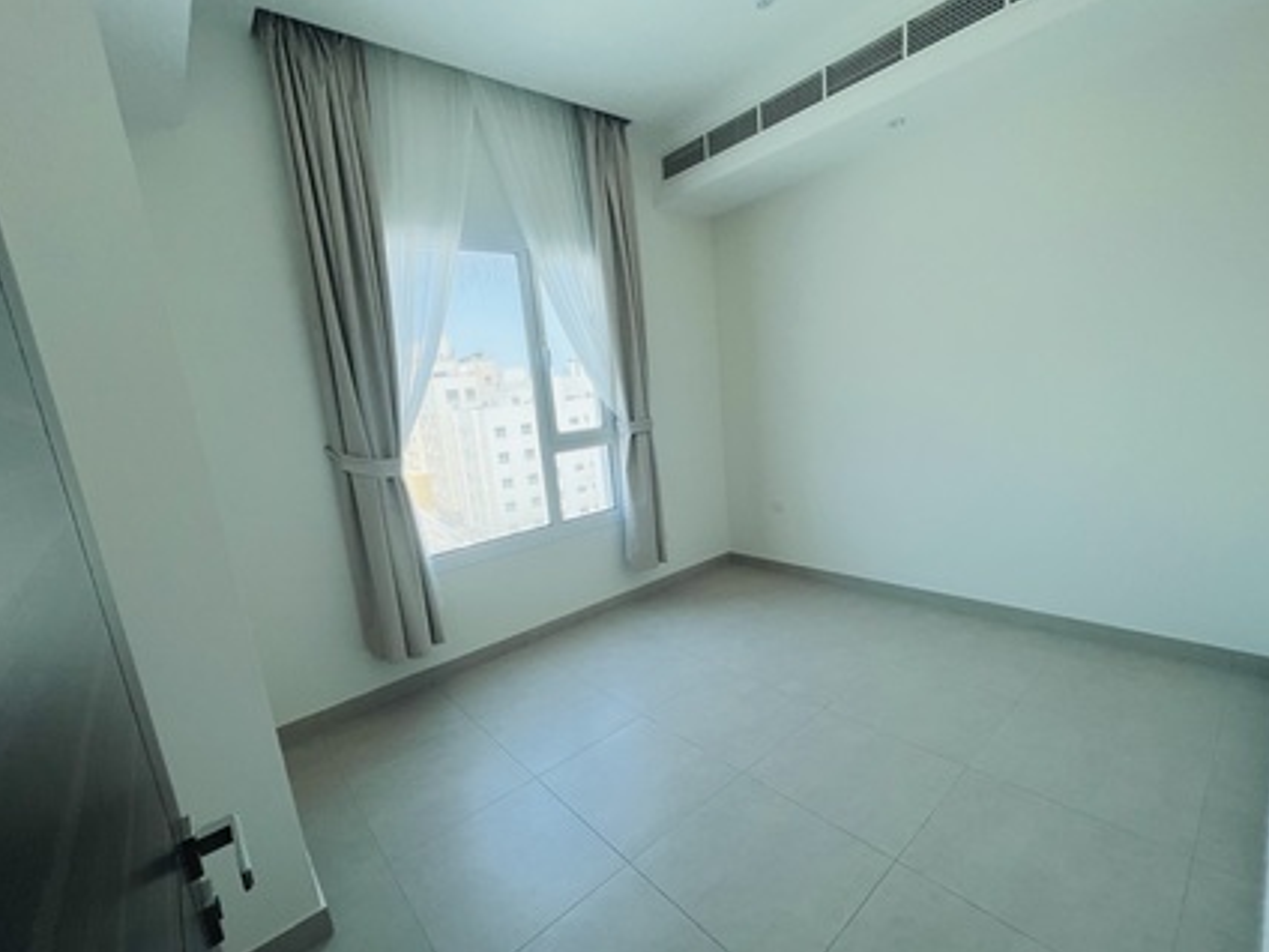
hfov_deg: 102.0
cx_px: 621
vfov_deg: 85.6
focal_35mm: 14
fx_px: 513
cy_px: 507
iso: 32
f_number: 1.8
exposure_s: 1/128
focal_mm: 1.57
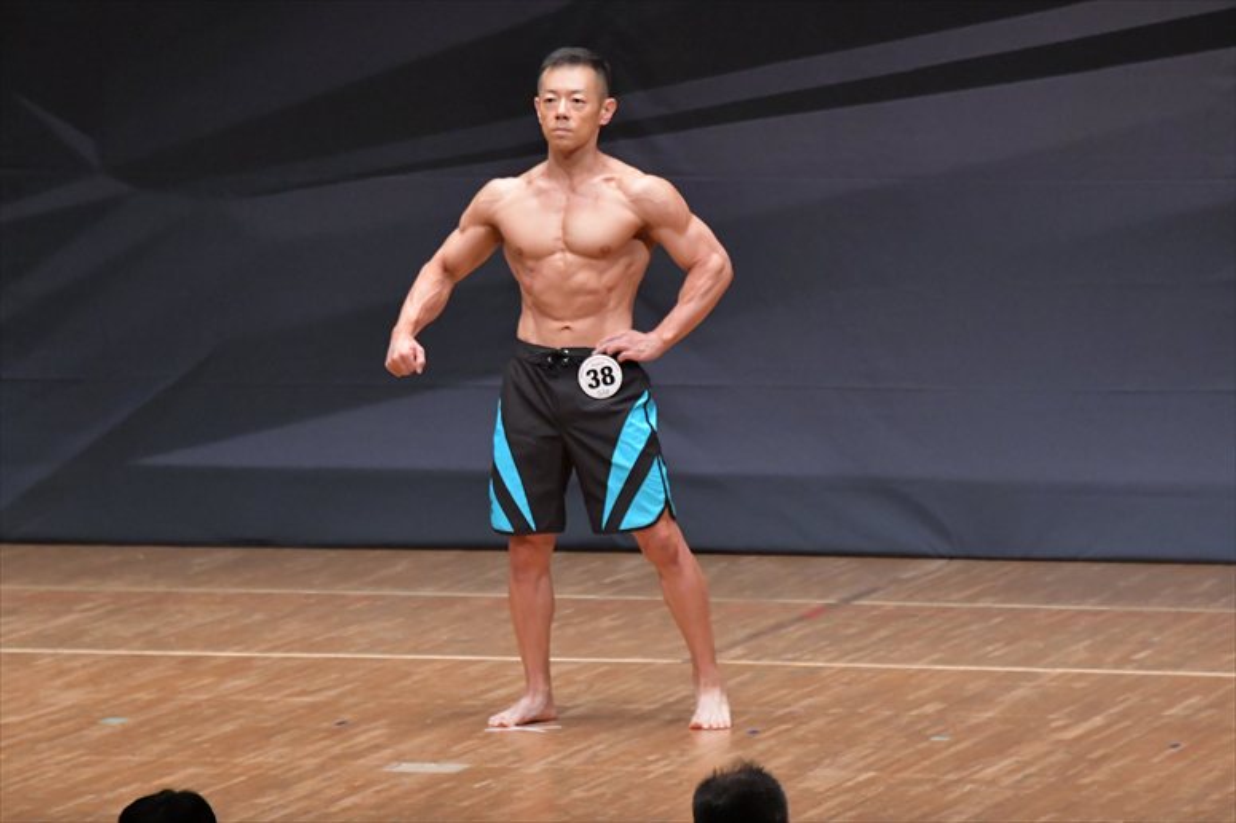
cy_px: 412
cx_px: 618
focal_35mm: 300
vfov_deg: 4.6
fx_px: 10295
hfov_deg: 6.9
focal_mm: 200
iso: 6400
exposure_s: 1/400
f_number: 5.6
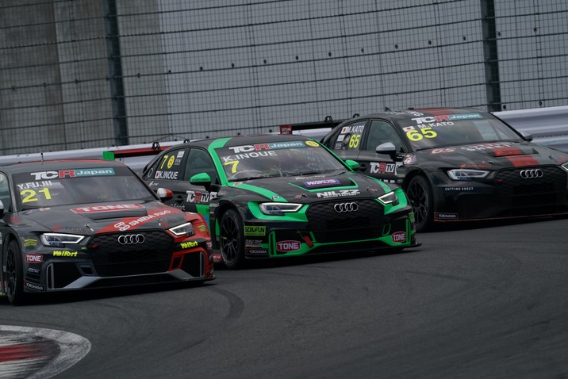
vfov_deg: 2.3
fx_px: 9517
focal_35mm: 603
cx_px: 283
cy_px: 190
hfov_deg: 3.4
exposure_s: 1/1000
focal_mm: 600
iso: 250
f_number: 8
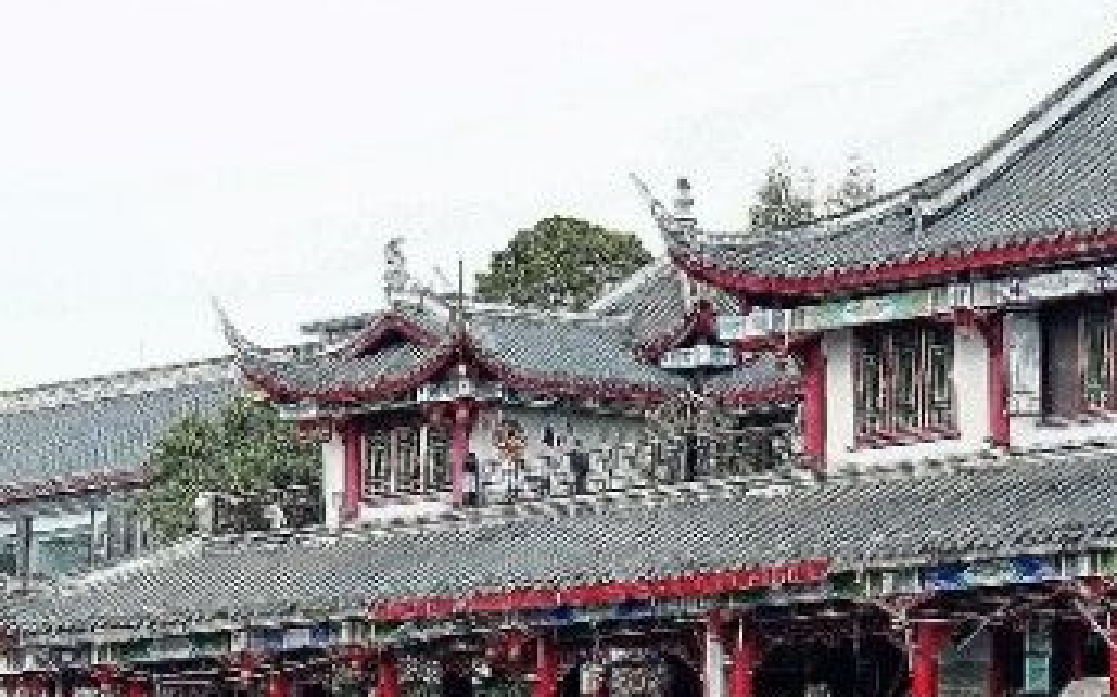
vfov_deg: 8.4
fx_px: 4686
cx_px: -81
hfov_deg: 13.4
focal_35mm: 154
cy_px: 878
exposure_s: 1/800
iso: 400
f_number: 3.5
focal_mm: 25
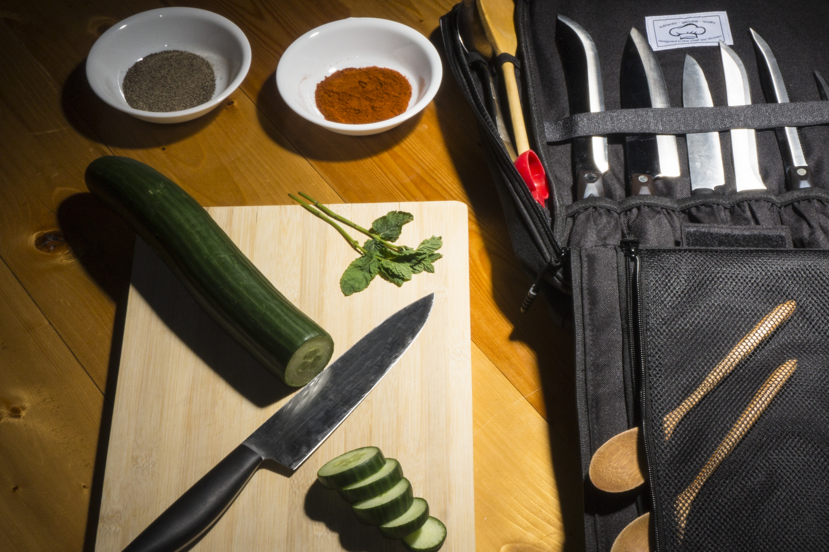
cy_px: 266
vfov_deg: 16.4
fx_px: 1910
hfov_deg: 24.4
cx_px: 529
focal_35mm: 83
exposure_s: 1/160
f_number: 22
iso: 100
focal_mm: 30
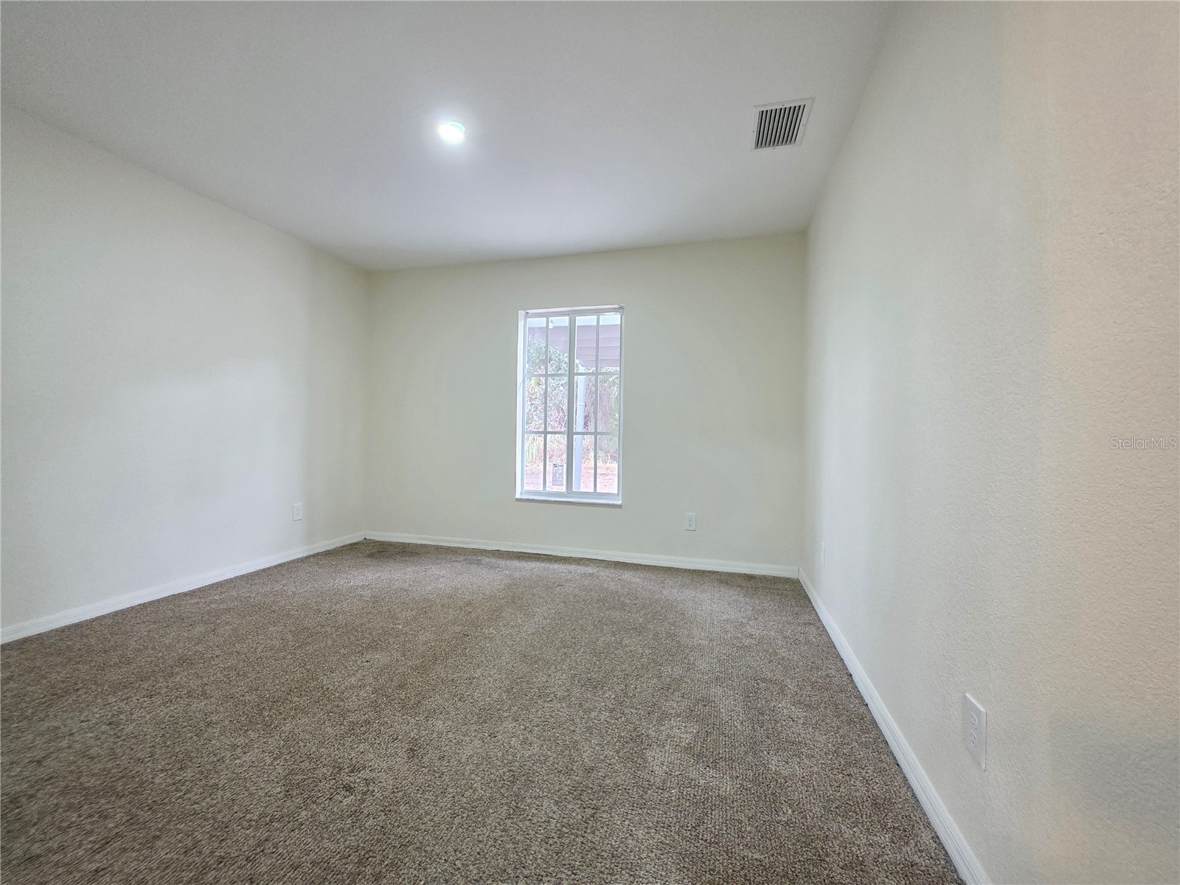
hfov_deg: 106.2
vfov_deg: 89.9
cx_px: 590
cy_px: 442
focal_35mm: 13
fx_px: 443
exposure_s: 1/60
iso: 1250
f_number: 1.9
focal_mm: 2.2
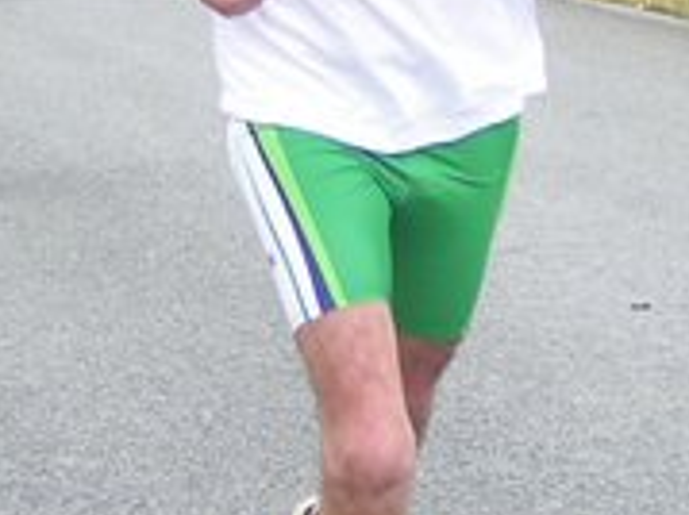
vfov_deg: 10.8
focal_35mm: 136
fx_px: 2705
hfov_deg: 14.5
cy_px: -46
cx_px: 323
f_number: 2.8
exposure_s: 1/200
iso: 50
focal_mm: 5.8
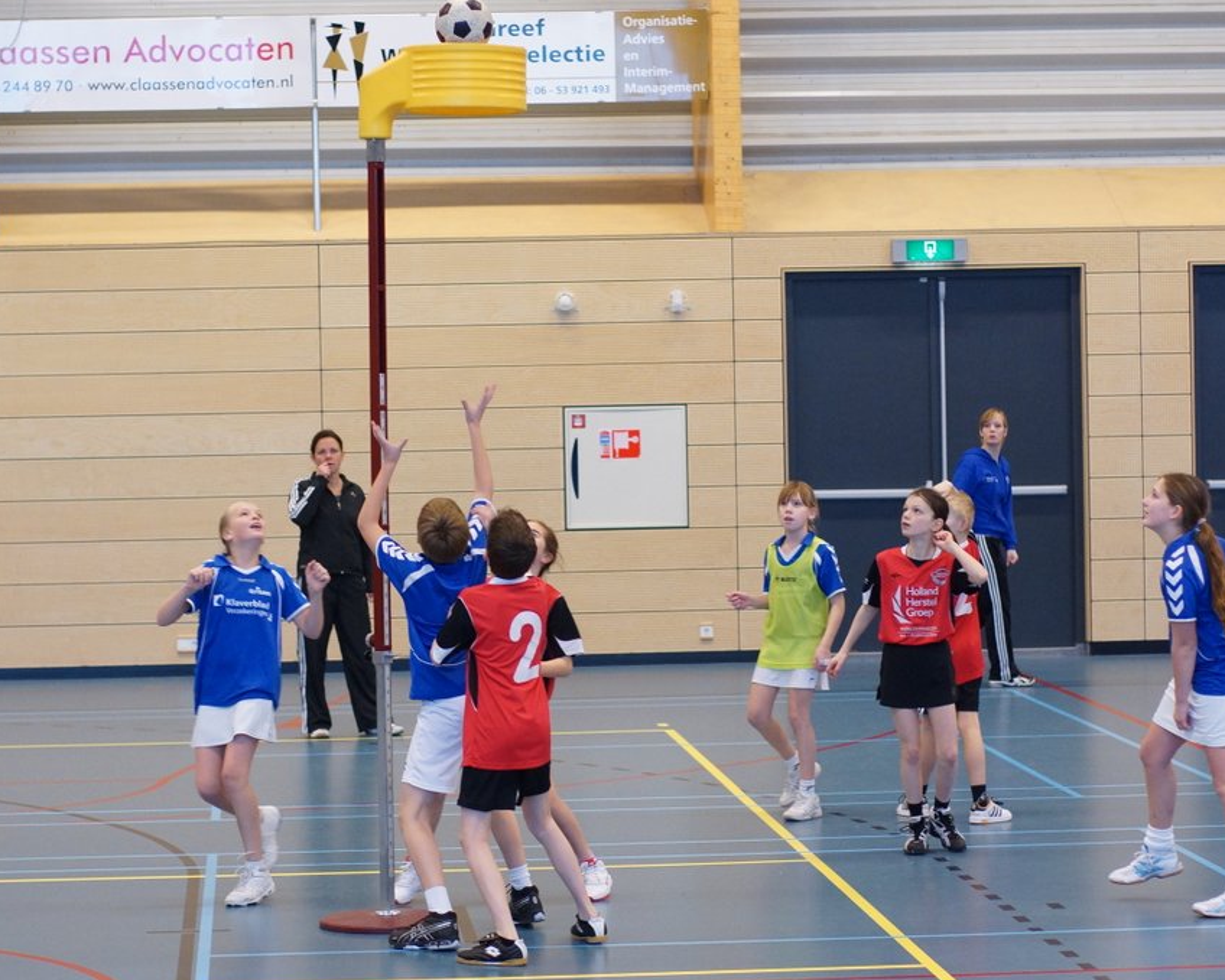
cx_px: 711
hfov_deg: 22.5
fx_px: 3083
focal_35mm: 85
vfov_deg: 18.1
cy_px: 492
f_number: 2.2
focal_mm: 50
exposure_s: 1/250
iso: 800
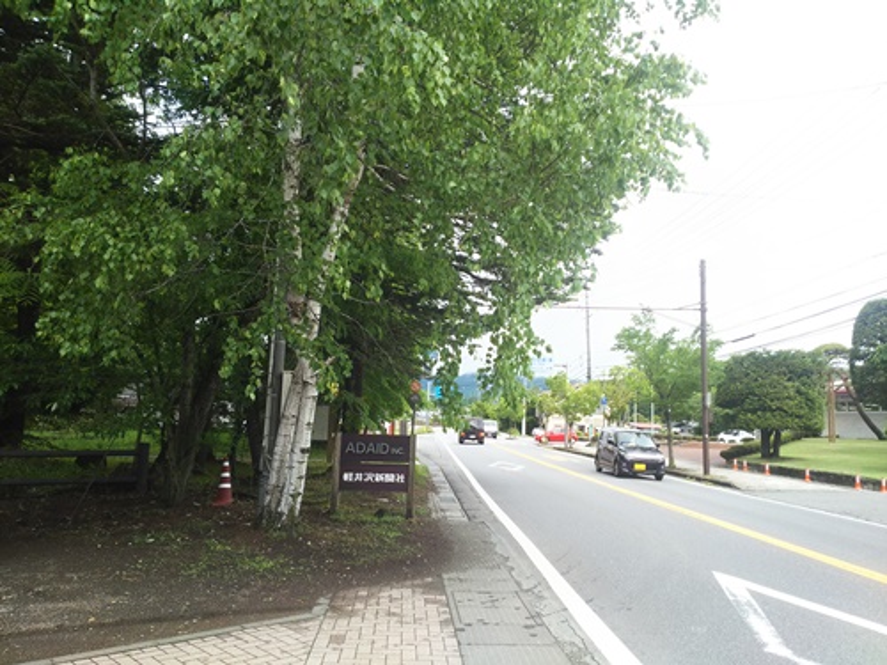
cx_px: 444
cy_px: 332
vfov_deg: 53.1
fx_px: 666
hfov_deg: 67.3
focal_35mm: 26
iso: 20
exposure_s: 1/343
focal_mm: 4.2
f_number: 1.9
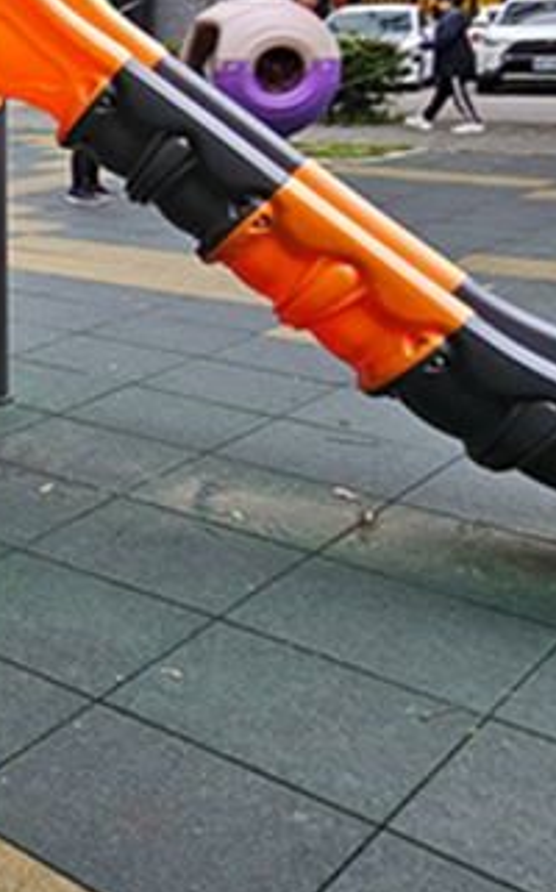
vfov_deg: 42.8
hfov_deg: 20.6
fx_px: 1069
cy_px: 150
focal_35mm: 44
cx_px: -439
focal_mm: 2.2
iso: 250
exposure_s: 1/60
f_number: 2.2
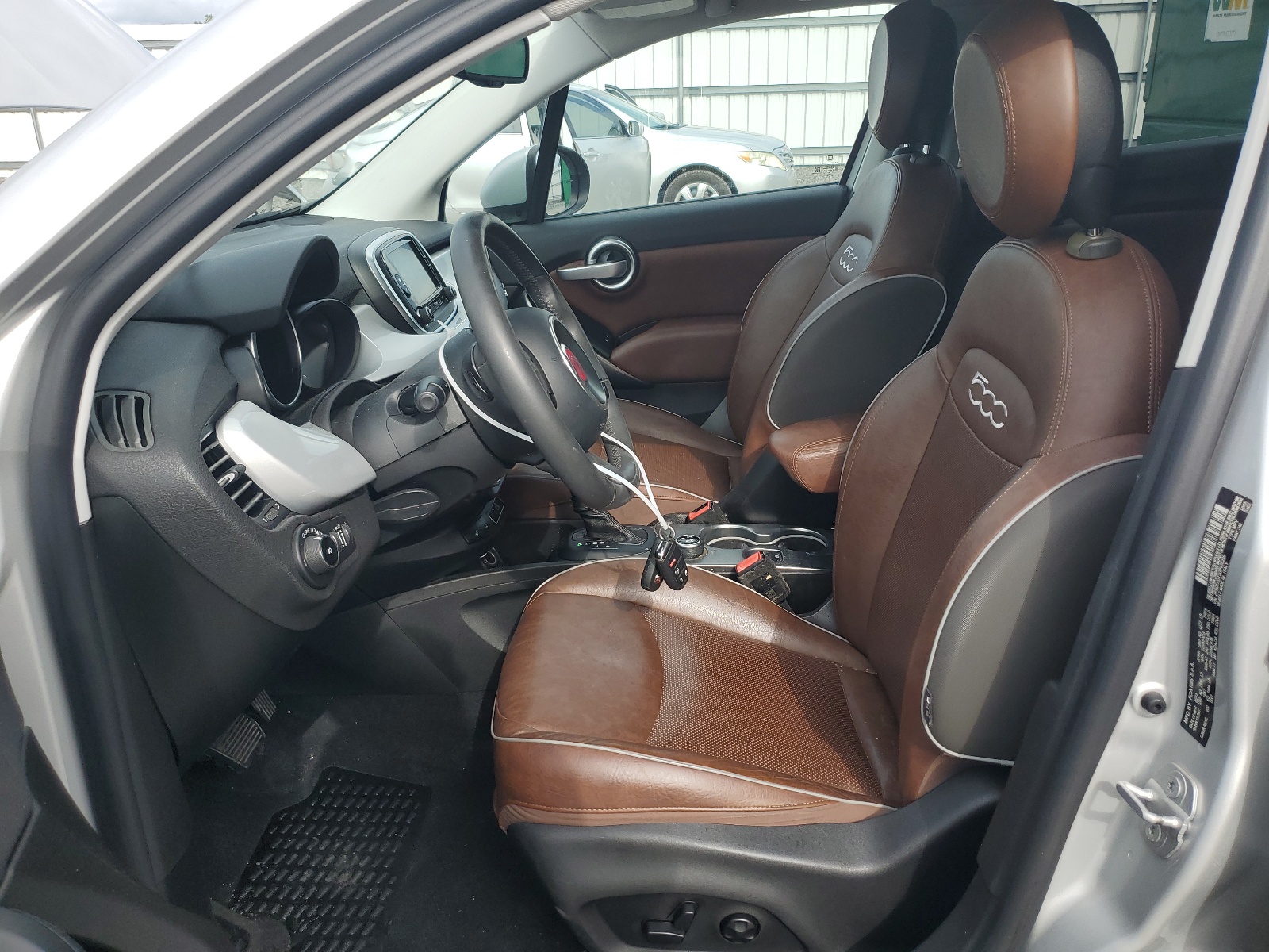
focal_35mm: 26
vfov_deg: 53.1
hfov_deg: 67.3
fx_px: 953
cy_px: 476
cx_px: 634
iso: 50
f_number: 1.5
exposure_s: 1/1111
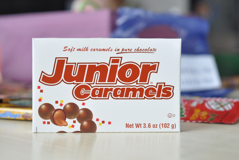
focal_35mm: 76
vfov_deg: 18.0
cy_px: 81
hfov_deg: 26.6
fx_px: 505
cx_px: 121
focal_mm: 50
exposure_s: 1/60
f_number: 4
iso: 400
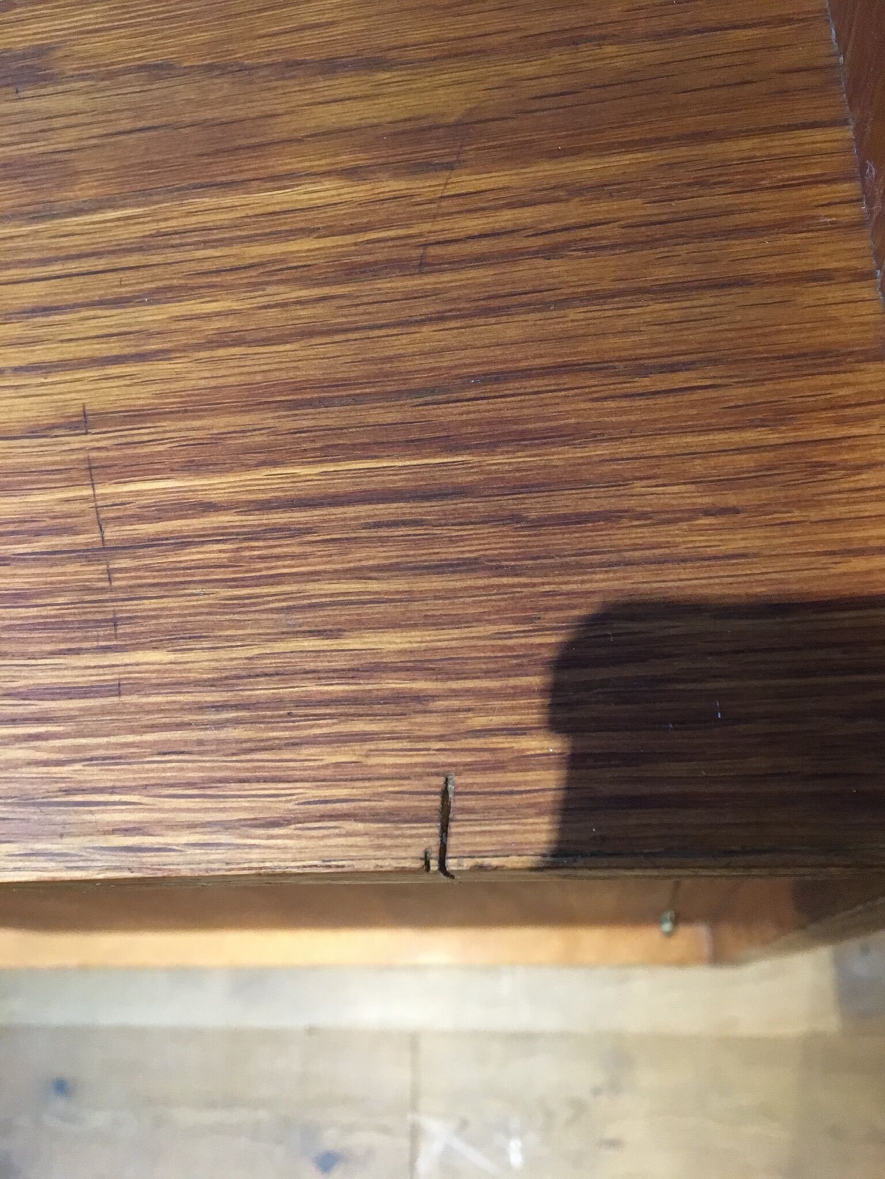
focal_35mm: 29
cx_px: 442
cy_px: 590
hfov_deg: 48.2
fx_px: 989
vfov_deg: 61.7
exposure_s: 1/25
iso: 200
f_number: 2.2
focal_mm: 4.15
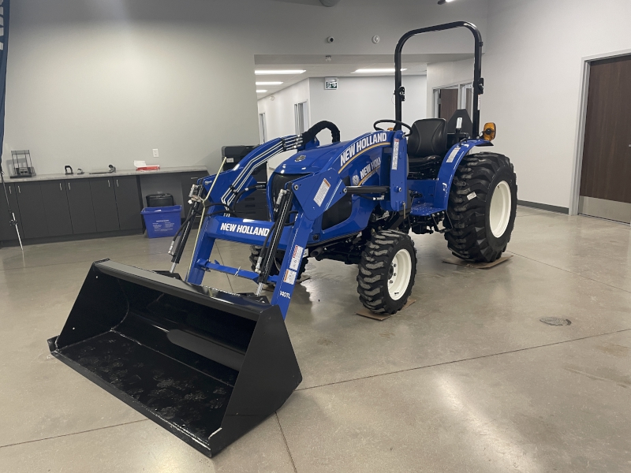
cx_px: 316
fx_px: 474
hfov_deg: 67.3
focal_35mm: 26
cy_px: 236
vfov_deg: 53.1
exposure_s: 1/60
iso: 125
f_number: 1.6
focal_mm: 4.2
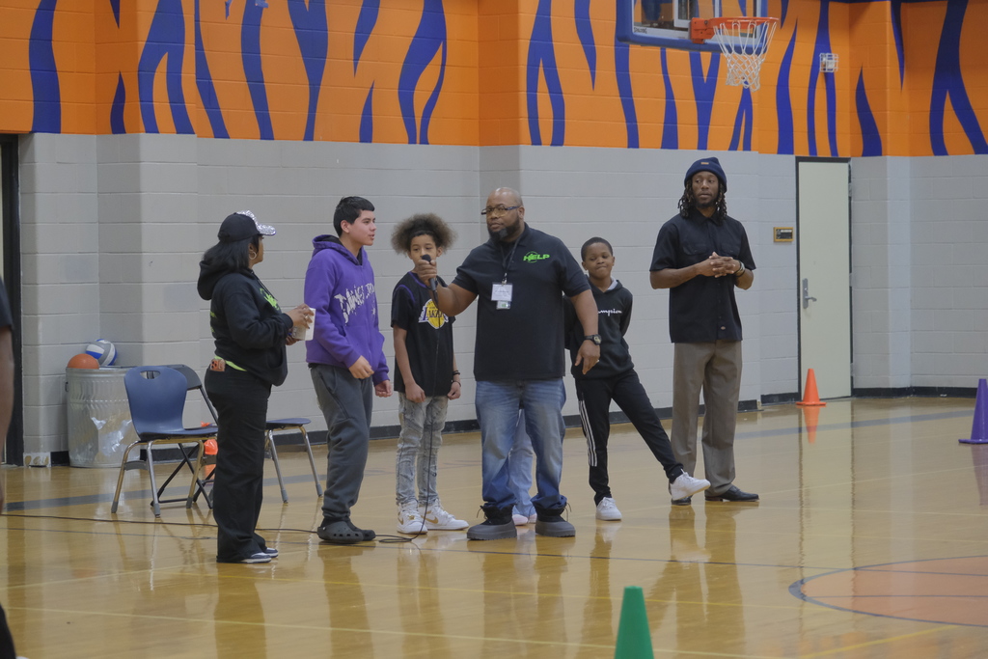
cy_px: 330
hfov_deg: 17.1
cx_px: 494
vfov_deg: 11.4
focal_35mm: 120
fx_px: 3294
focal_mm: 80
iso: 3200
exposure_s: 1/120
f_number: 4
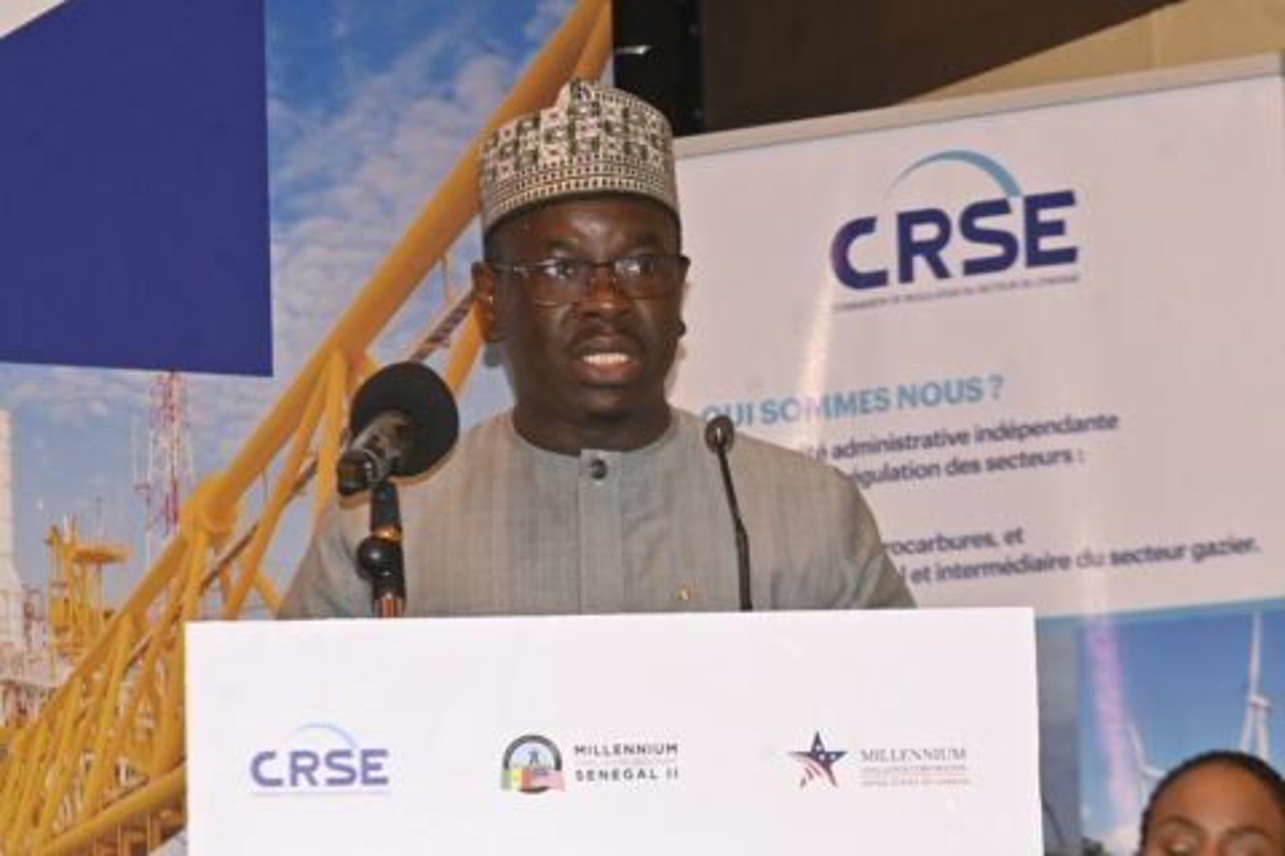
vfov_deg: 9.6
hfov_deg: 14.4
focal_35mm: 142
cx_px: 642
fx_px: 5086
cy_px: 428
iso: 1600
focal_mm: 95
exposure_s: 1/200
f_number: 8
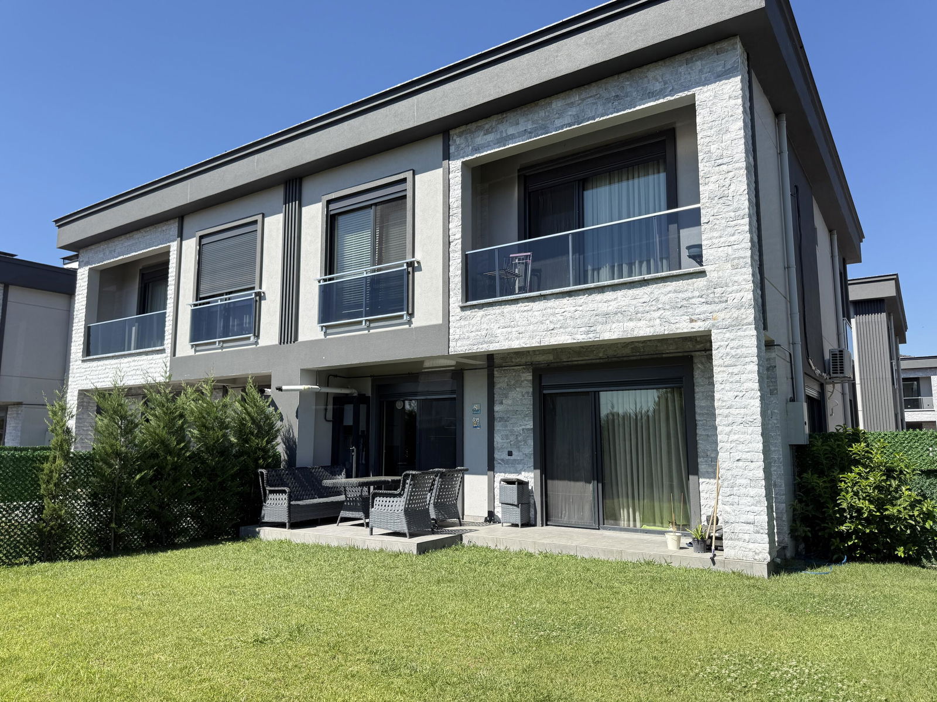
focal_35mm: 24
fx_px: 650
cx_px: 468
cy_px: 351
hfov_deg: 71.6
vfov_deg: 56.8
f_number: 1.78
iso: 80
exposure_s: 1/2703
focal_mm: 6.76
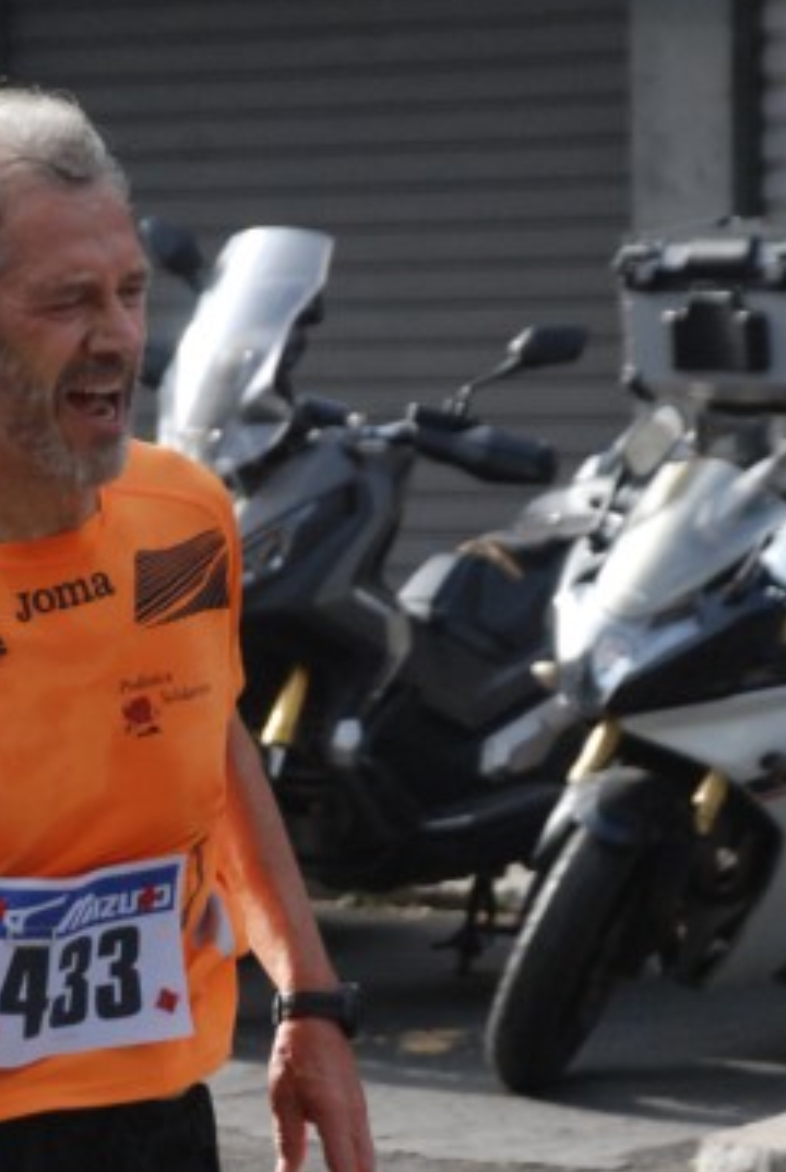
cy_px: 884
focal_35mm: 214
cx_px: 247
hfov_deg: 6.4
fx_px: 6976
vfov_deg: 9.6
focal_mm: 85
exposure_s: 1/800
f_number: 5.6
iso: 1000
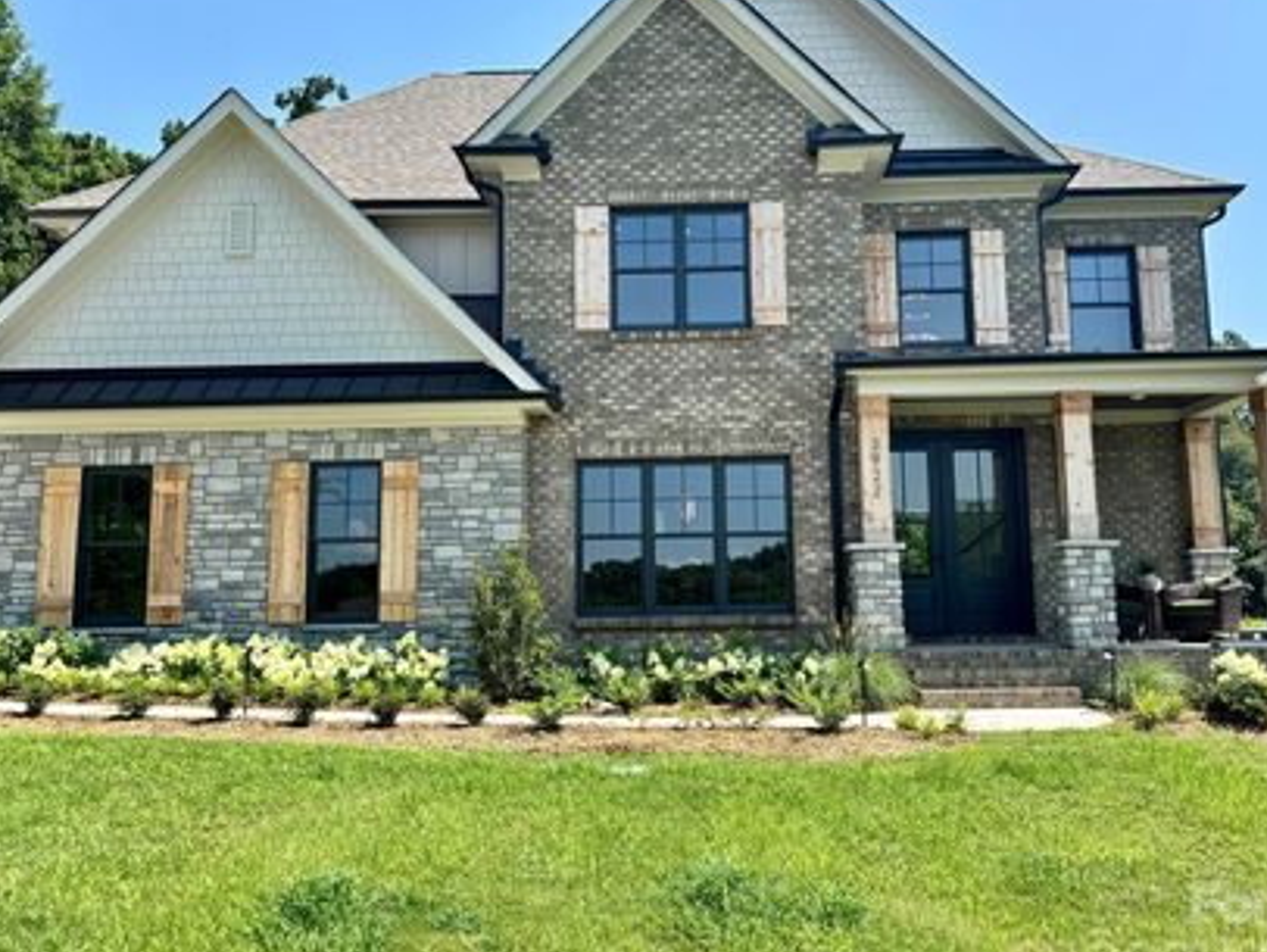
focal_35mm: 32
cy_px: 439
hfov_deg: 56.8
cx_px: 662
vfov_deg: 44.2
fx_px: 1172
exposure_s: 1/1721
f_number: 1.6
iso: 50
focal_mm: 5.96
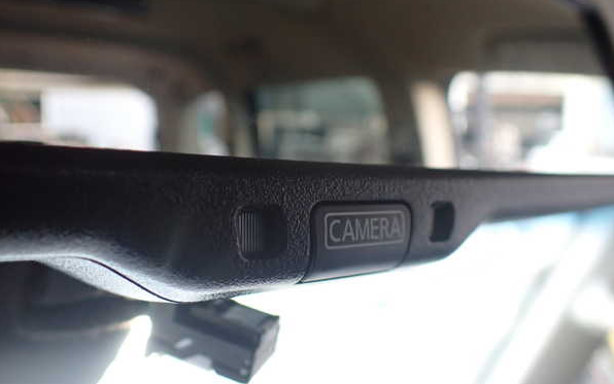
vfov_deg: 39.5
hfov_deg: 59.6
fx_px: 536
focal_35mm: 32
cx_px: 308
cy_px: 195
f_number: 2.3
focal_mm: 5.4
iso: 400
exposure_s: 1/125
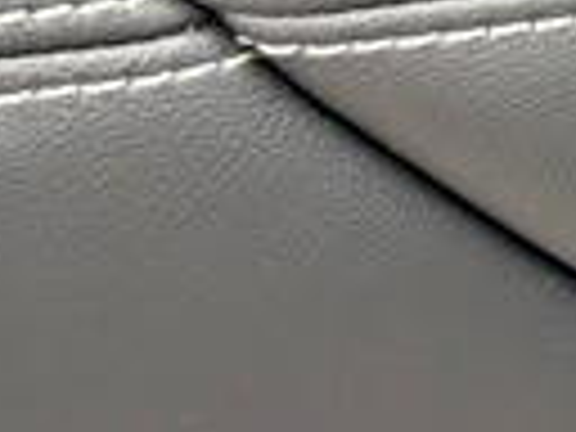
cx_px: 1332
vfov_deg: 3.8
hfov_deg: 5.0
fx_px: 6373
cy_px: -742
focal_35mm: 383
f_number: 1.78
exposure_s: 1/182
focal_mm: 6.76
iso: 100
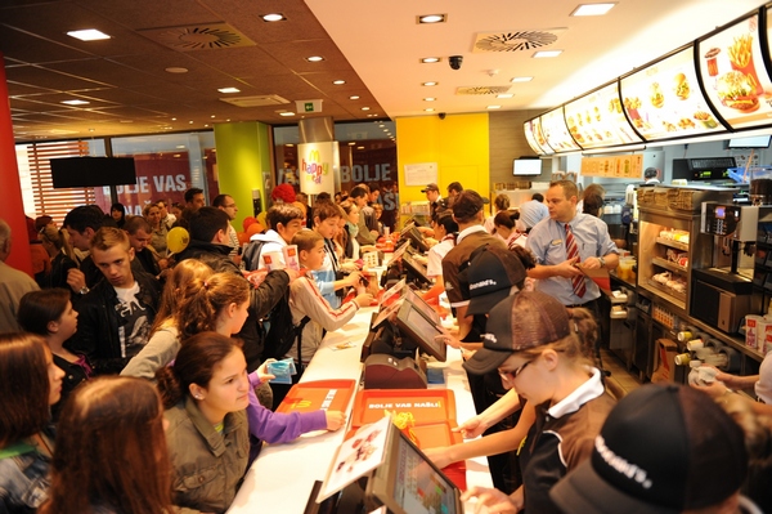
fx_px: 514
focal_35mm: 24
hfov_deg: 73.8
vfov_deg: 53.1
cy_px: 257
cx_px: 386
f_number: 2.8
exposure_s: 1/100
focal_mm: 24
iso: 640
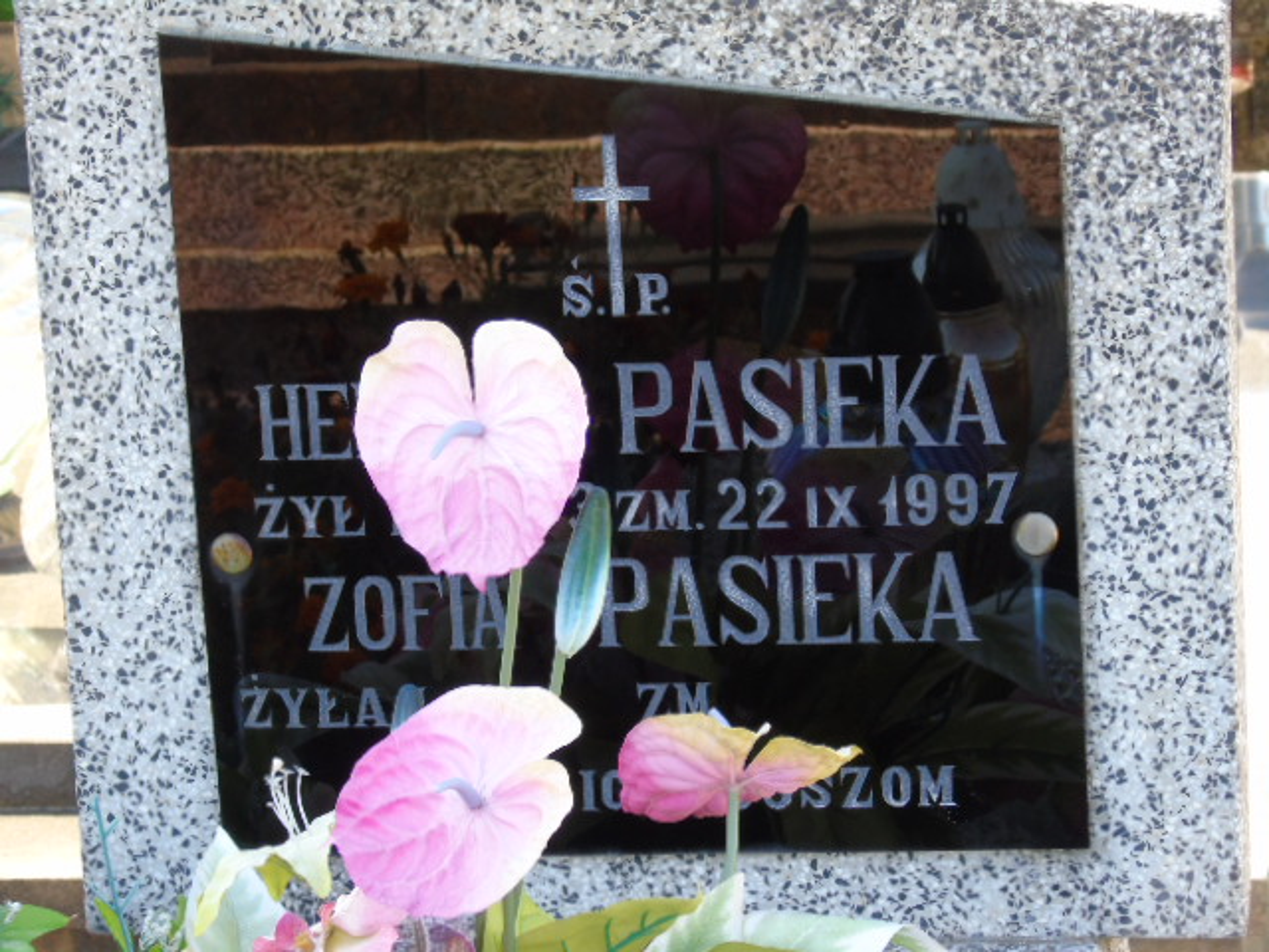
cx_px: 634
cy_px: 476
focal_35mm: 162
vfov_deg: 9.2
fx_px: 5939
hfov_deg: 12.2
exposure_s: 1/125
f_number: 4.9
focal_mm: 29
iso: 320
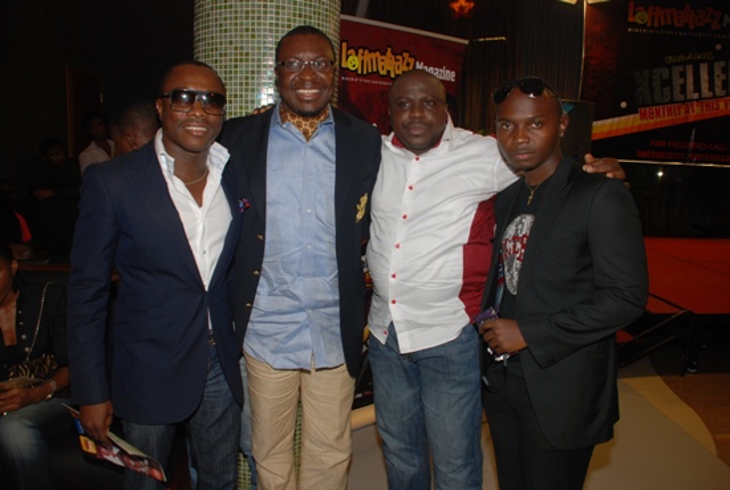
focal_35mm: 30
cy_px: 245
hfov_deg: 61.8
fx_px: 609
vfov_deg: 43.8
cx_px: 365
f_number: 4
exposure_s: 1/60
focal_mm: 20
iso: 200
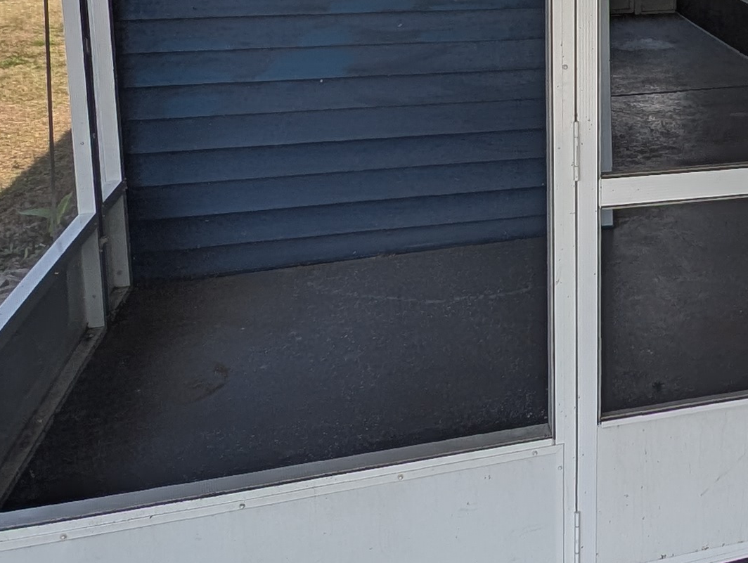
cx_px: 775
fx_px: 995
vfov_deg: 29.7
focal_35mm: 46
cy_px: 18
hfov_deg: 36.3
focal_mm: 2.23
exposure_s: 1/501
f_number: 1.95
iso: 39
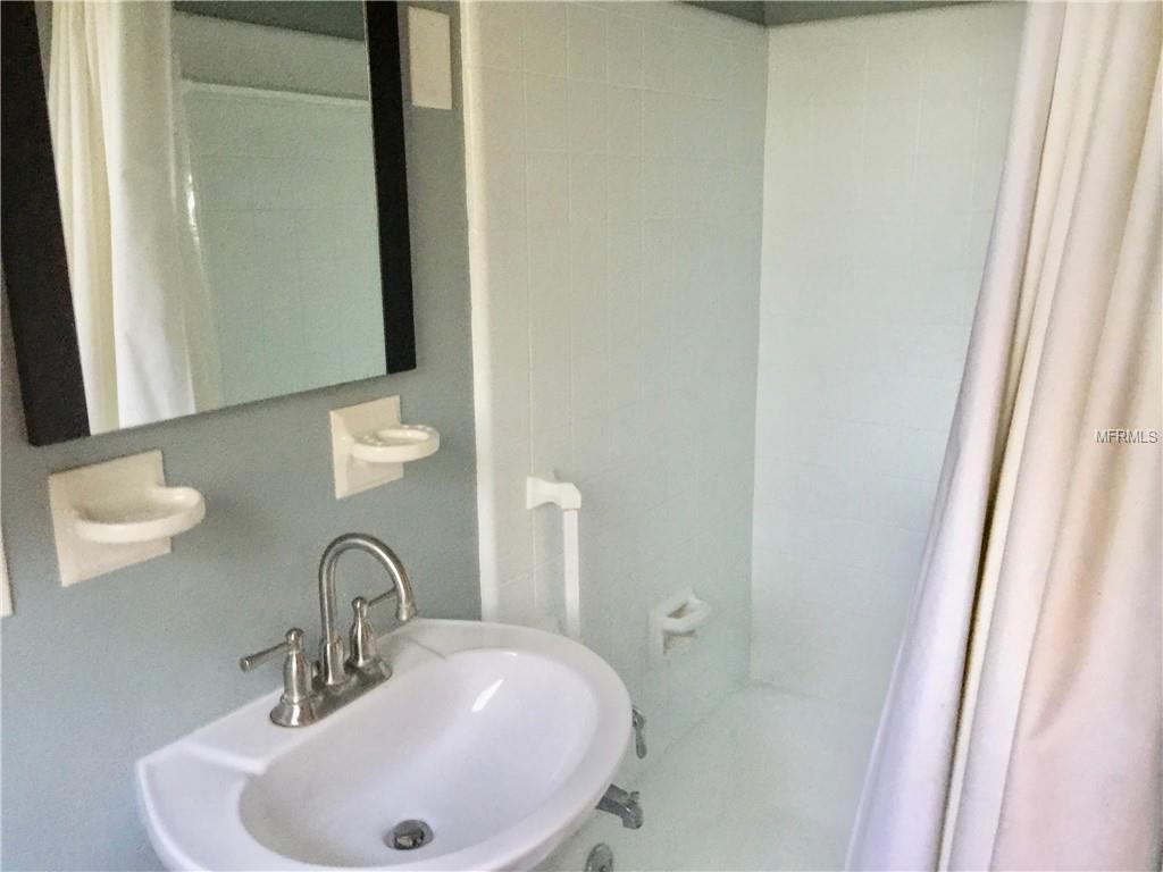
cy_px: 436
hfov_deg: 61.7
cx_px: 582
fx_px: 974
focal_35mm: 29
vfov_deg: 48.2
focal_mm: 4.15
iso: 64
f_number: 2.2
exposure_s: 1/4
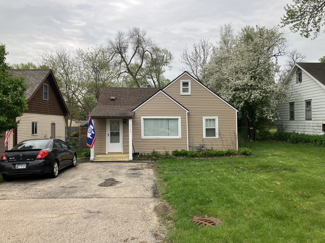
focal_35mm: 28
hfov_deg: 63.4
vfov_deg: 49.7
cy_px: 122
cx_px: 162
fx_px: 263
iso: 32
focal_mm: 3.99
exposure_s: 1/277
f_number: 1.8
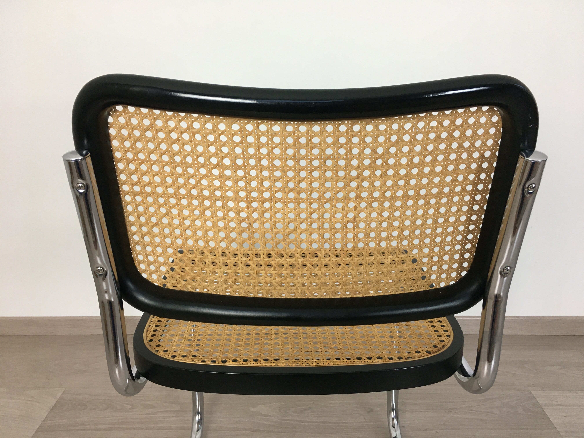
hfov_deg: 61.7
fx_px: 489
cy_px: 219
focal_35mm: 29
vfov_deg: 48.2
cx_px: 292
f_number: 2.2
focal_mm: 4.15
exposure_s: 1/33
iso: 50
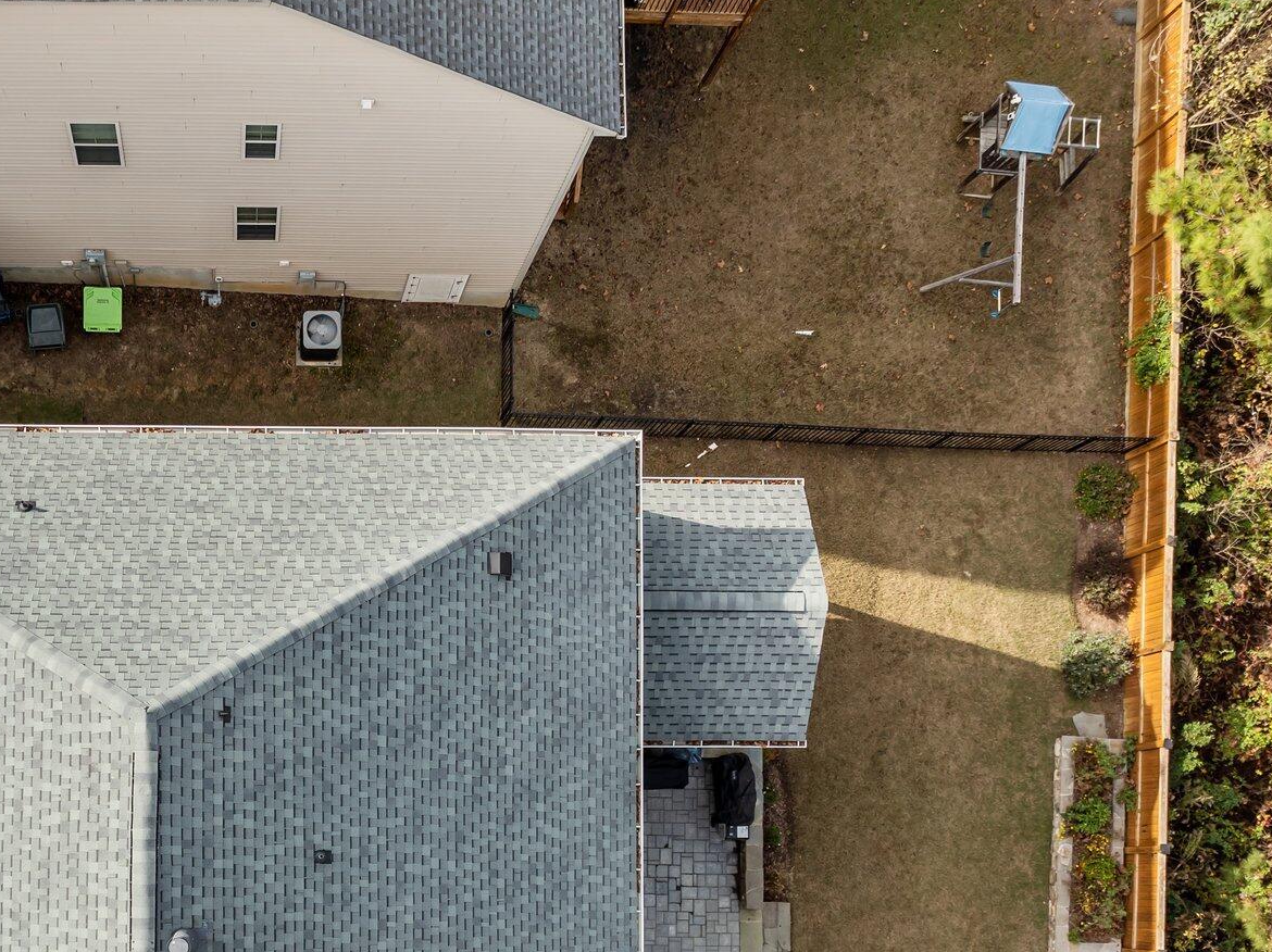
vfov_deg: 32.8
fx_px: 1542
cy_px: 830
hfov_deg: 42.7
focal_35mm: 42
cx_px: 251
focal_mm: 12.29
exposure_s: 1/640
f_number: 2.8
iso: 100
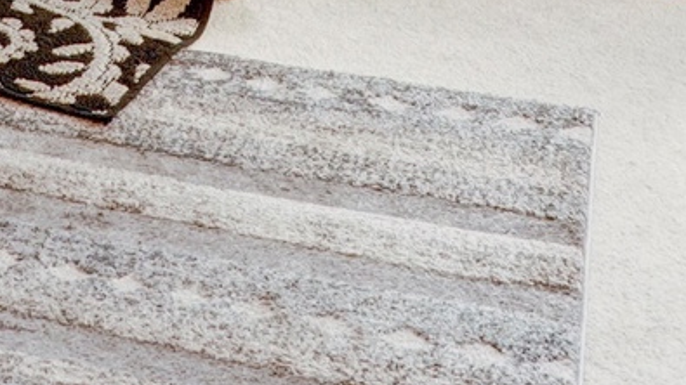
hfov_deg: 19.6
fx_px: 1928
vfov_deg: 9.1
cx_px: 17
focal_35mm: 106
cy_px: -785
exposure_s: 1/60
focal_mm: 16
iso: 400
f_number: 8
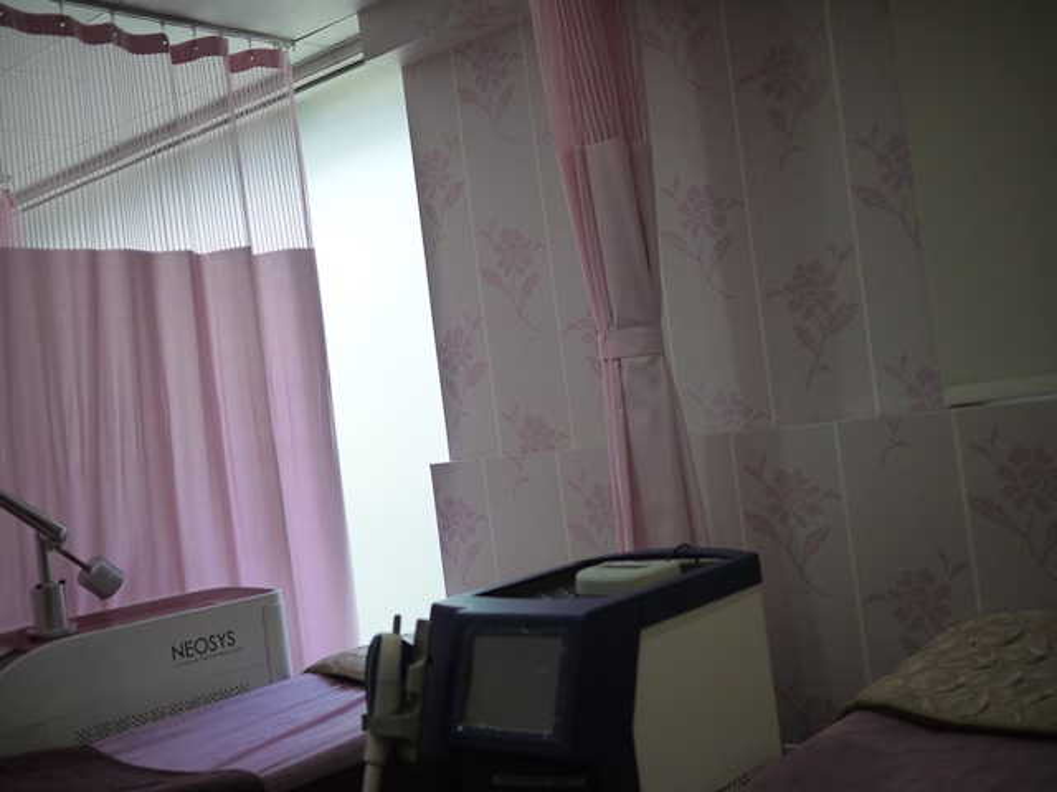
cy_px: 396
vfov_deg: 36.0
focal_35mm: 40
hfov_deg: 46.8
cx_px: 528
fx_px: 1221
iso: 160
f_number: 1.7
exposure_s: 1/500
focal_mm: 20
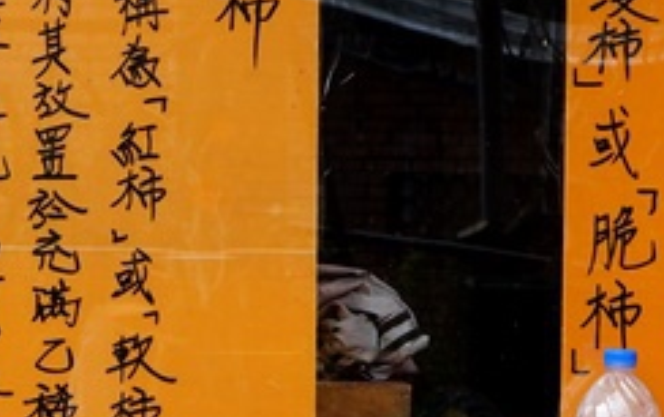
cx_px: -109
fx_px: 4060
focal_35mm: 224
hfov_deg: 9.2
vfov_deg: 5.9
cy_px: 146
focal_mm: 35
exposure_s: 1/60
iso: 100
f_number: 5
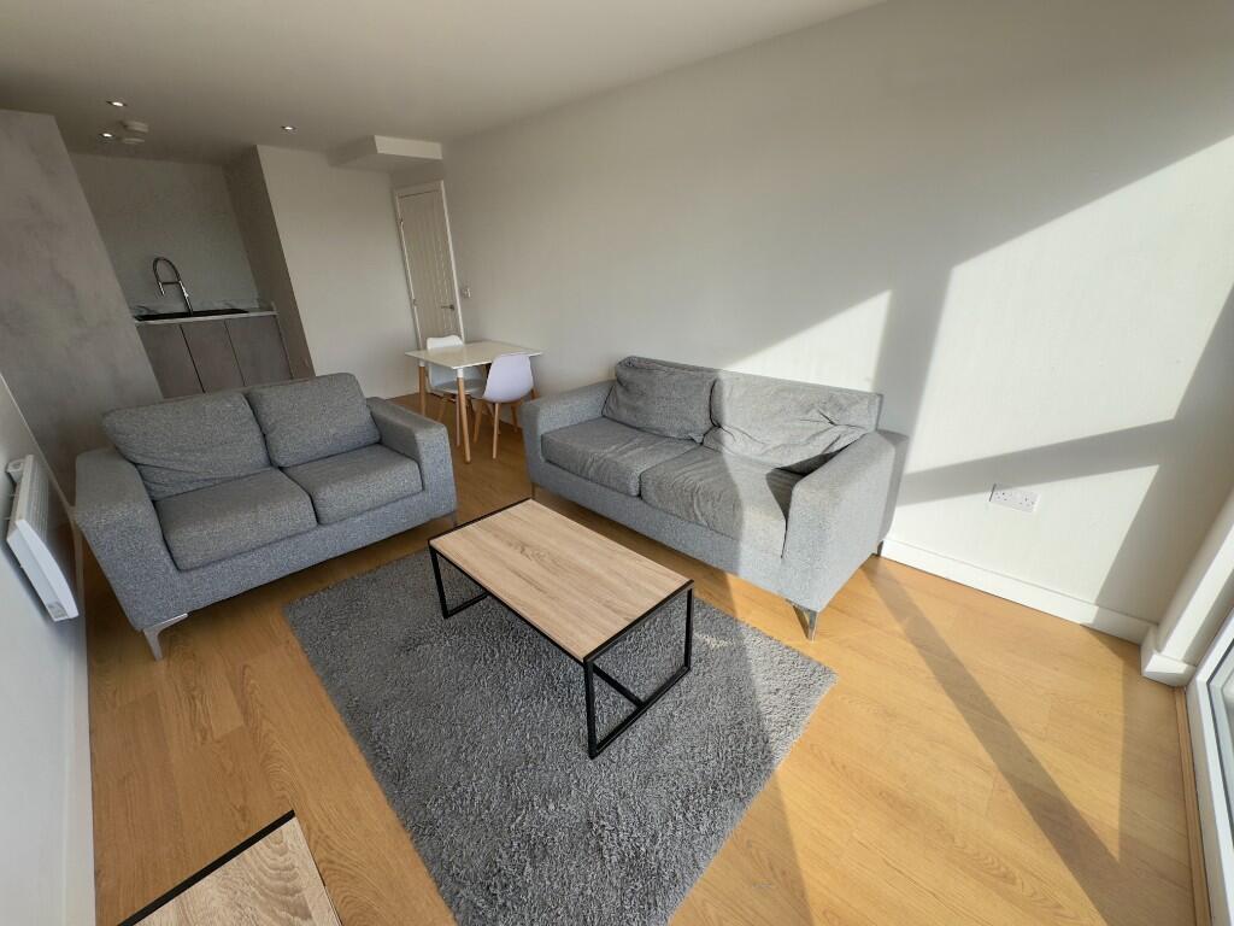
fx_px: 499
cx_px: 617
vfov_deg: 85.7
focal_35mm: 14
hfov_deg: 102.1
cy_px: 463
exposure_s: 1/349
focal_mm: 2.22
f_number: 2.2
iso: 40
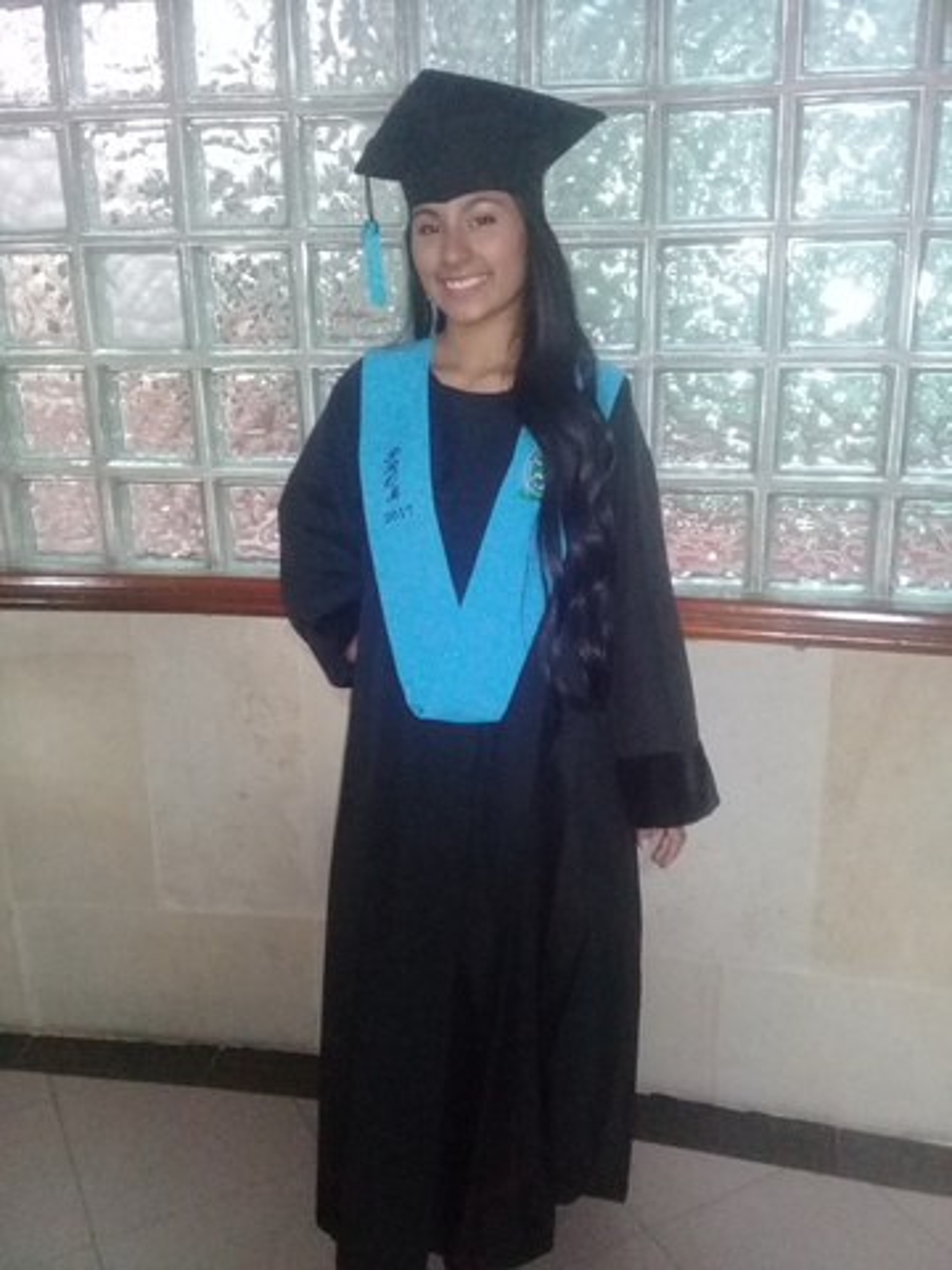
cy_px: 635
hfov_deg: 45.4
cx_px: 476
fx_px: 1137
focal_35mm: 31
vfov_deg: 58.4
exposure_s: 1/20
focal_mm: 3.3
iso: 640
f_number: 2.2
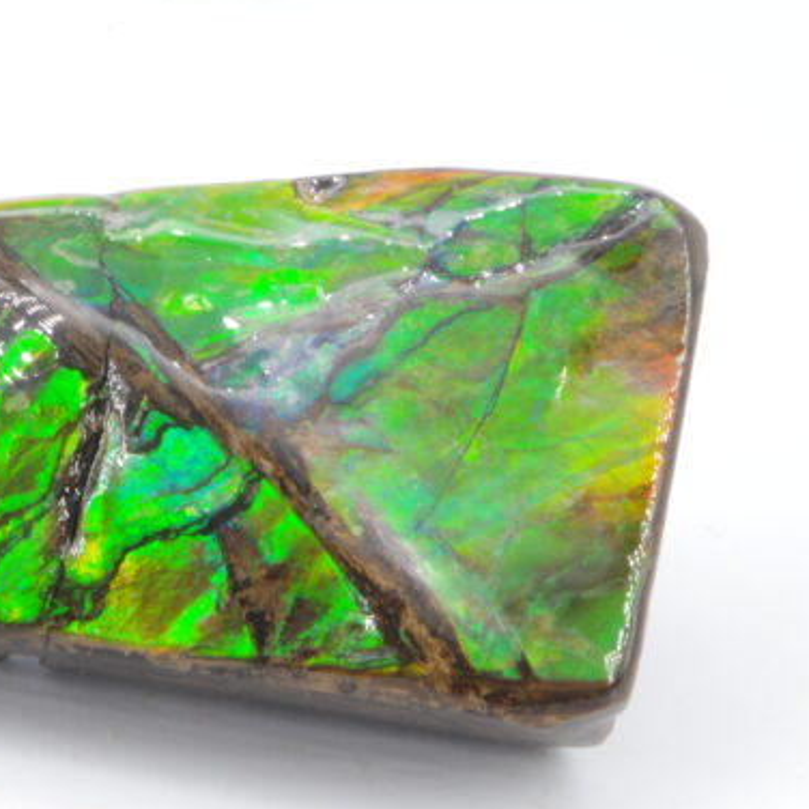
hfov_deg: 15.6
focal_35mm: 111
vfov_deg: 15.7
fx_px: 2935
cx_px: 202
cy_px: 397
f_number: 6.3
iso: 100
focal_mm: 55
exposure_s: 1/1.67
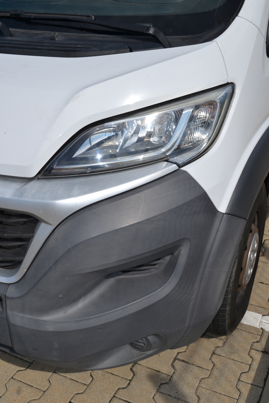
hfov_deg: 30.9
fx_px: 487
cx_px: 134
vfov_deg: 45.0
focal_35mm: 44
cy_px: 202
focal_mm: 29
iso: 100
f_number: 10
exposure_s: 1/200
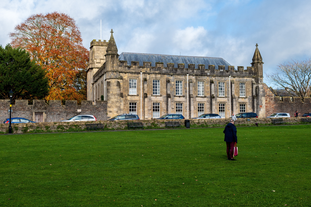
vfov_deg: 33.0
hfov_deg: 47.9
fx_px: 350
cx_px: 156
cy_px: 104
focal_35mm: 40
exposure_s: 1/640
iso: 200
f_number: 5.6
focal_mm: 27
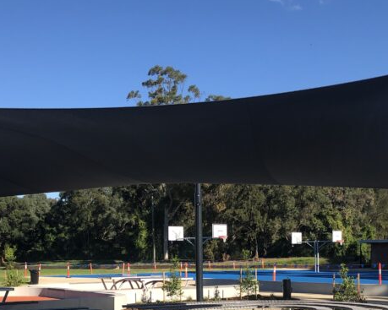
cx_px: 159
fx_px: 700
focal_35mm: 61
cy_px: 280
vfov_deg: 24.3
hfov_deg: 30.9
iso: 20
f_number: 1.8
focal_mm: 3.99
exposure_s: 1/1333
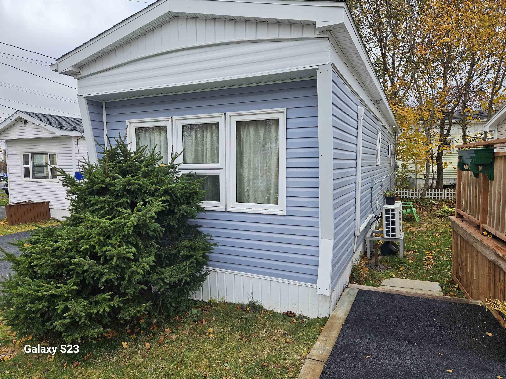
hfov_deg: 73.9
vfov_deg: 58.9
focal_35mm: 23
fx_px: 336
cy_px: 190
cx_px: 253
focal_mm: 5.4
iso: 25
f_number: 1.8
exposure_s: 1/603
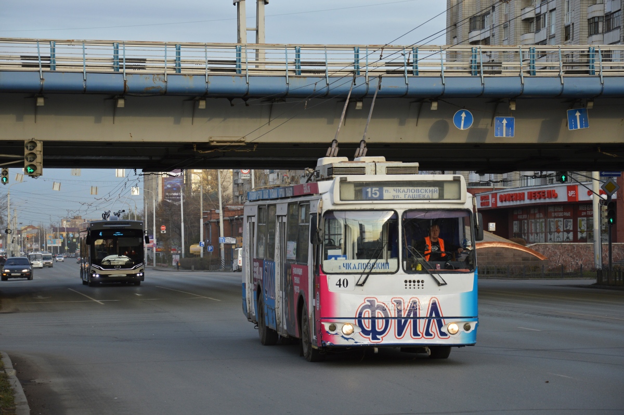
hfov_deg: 17.1
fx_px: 2078
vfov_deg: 11.4
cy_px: 208
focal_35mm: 120
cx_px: 312
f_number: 5.6
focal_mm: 80
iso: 200
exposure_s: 1/400
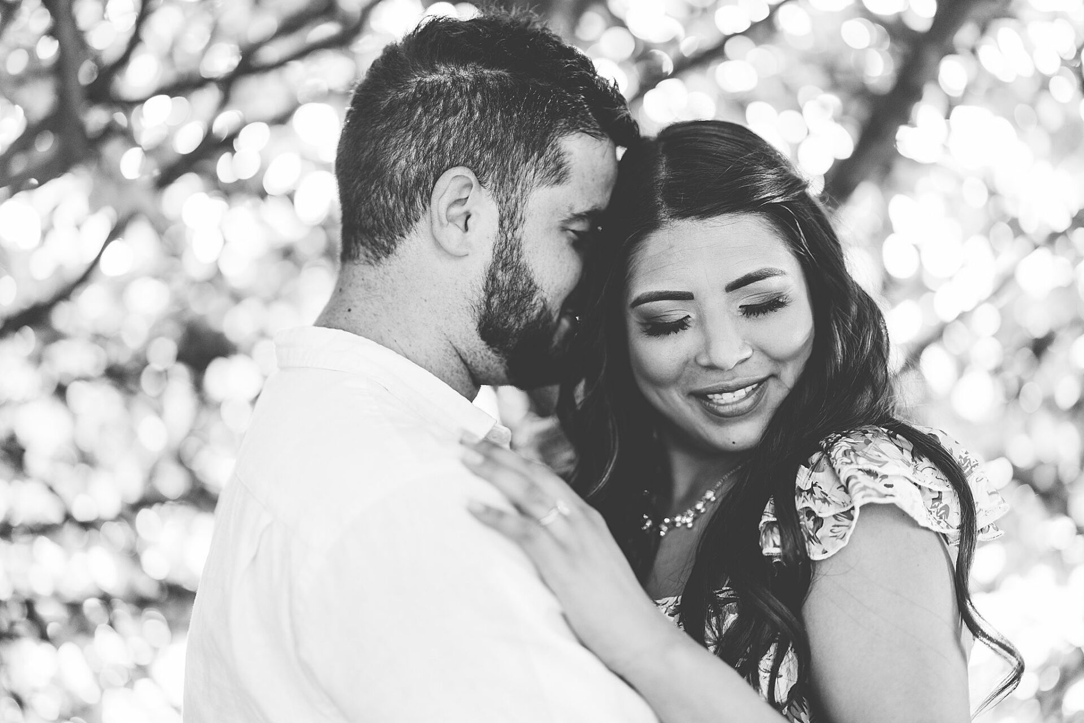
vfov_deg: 27.0
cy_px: 362
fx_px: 1505
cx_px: 542
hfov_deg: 39.6
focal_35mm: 50
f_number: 1.2
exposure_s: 1/125
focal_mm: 50
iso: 200
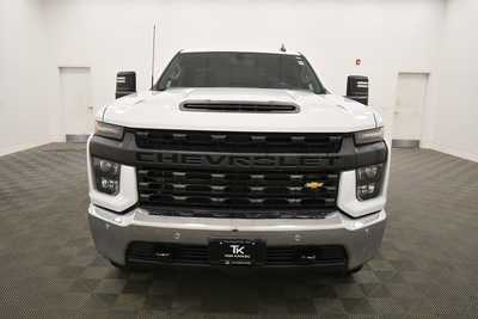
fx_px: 359
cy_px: 160
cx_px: 239
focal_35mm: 27
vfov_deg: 48.0
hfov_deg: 67.4
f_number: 5.6
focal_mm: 18
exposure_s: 1/160
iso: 800
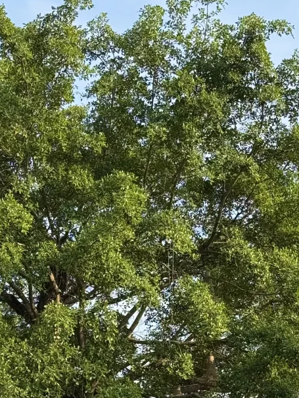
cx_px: 91
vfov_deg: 17.0
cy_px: 355
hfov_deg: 13.0
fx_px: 1312
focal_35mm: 114
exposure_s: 1/1377
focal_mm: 6.76
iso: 80
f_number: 1.78
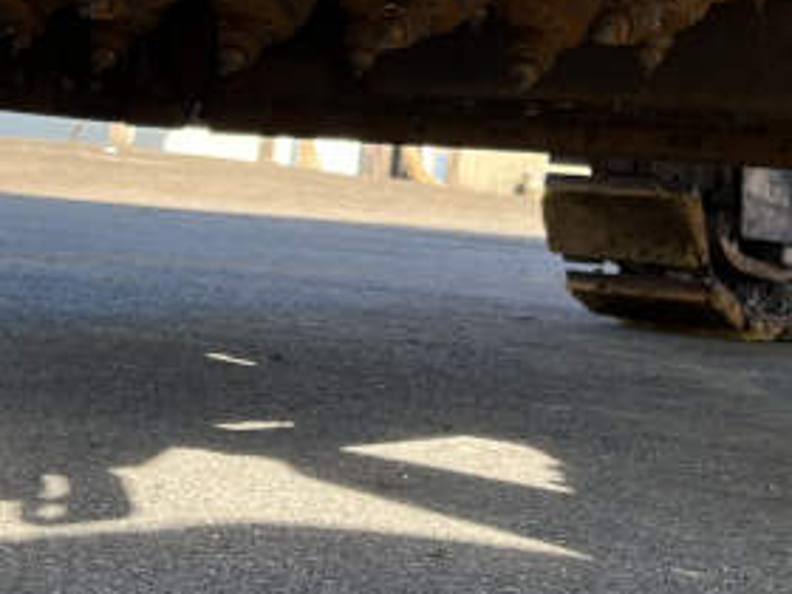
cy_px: -45
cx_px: 373
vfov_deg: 15.5
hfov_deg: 21.1
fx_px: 2128
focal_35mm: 93
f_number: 1.5
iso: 50
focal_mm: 5.7
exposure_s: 1/696
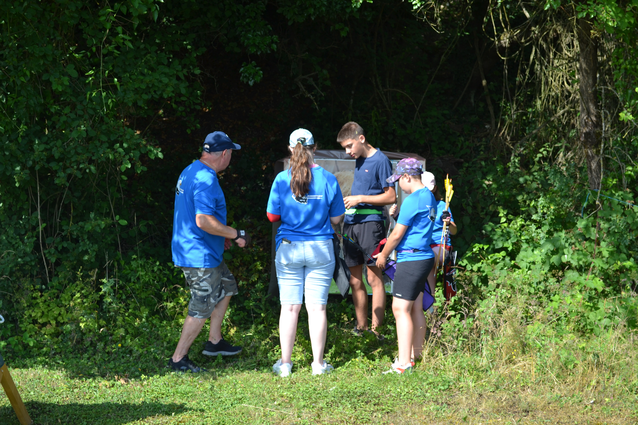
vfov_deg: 20.6
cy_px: 212
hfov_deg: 30.5
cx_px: 319
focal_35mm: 66
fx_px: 1170
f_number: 6.3
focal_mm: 44
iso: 100
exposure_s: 1/160
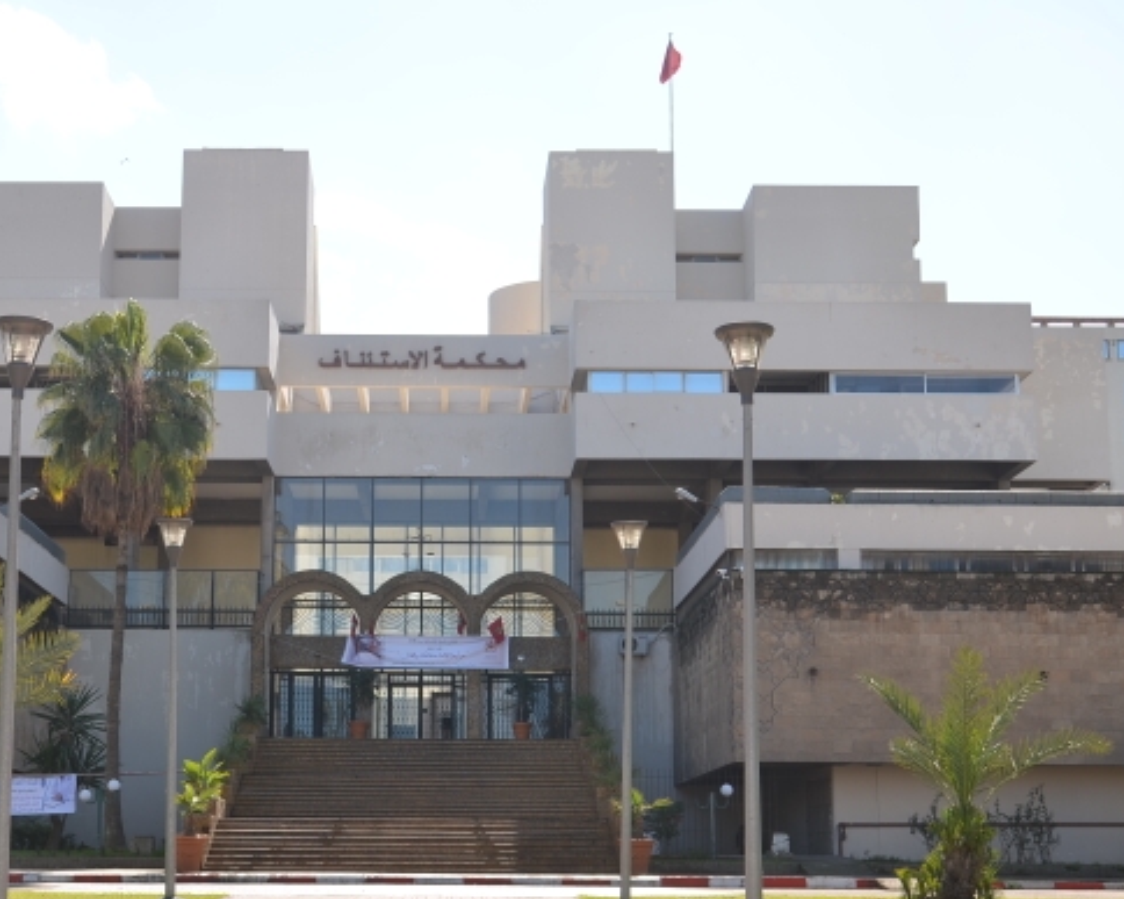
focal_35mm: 63
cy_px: 469
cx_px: 420
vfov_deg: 24.4
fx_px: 2082
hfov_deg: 30.1
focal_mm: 35
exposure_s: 1/200
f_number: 8
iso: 100
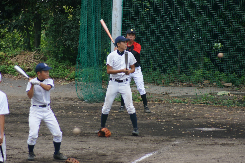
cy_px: 82
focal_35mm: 345
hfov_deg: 6.0
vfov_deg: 4.0
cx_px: 122
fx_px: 2345
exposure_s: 1/400
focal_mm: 230
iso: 320
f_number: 5.6
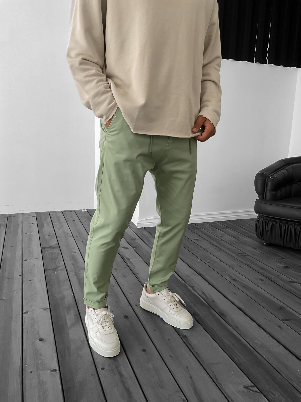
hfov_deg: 48.2
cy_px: 201
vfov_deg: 61.7
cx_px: 150
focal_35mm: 29
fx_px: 336
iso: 40
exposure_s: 1/120
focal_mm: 3
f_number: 1.8
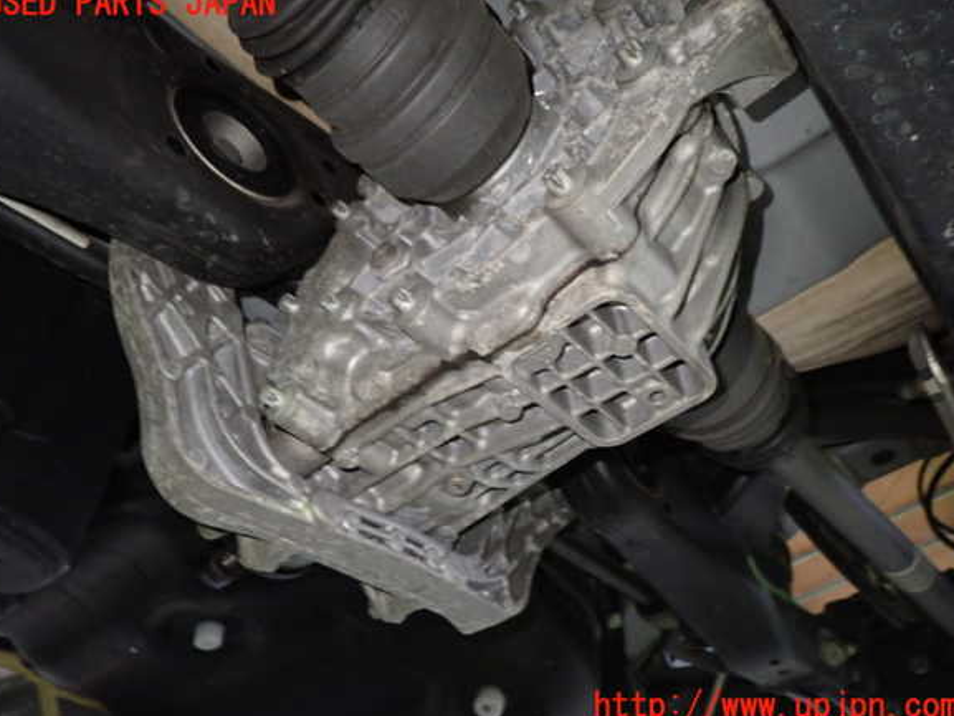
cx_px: 471
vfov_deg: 53.1
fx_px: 717
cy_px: 356
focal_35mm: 26
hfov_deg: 67.3
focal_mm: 4.5
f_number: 2
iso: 800
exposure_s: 1/30
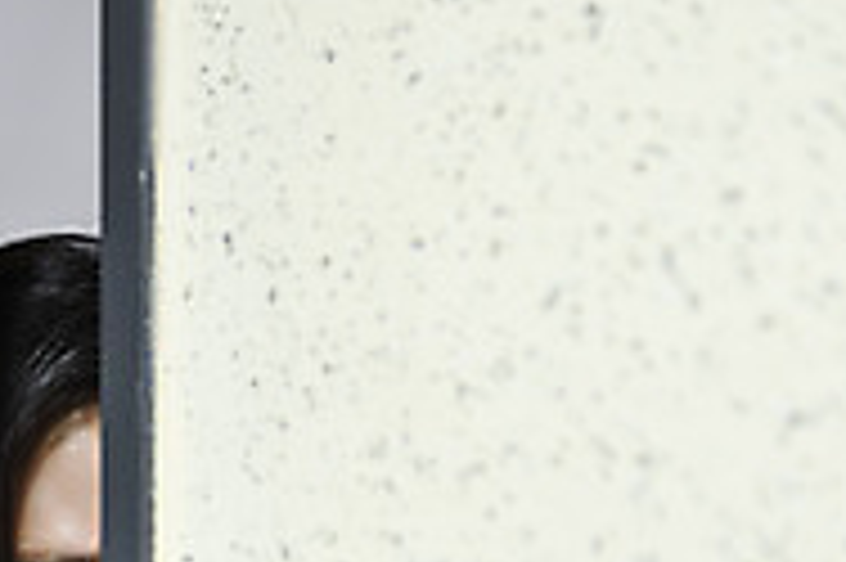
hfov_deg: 15.5
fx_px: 3099
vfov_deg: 10.2
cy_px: 710
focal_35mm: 132
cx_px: 254
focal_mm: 62
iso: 800
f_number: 2.8
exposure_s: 1/160
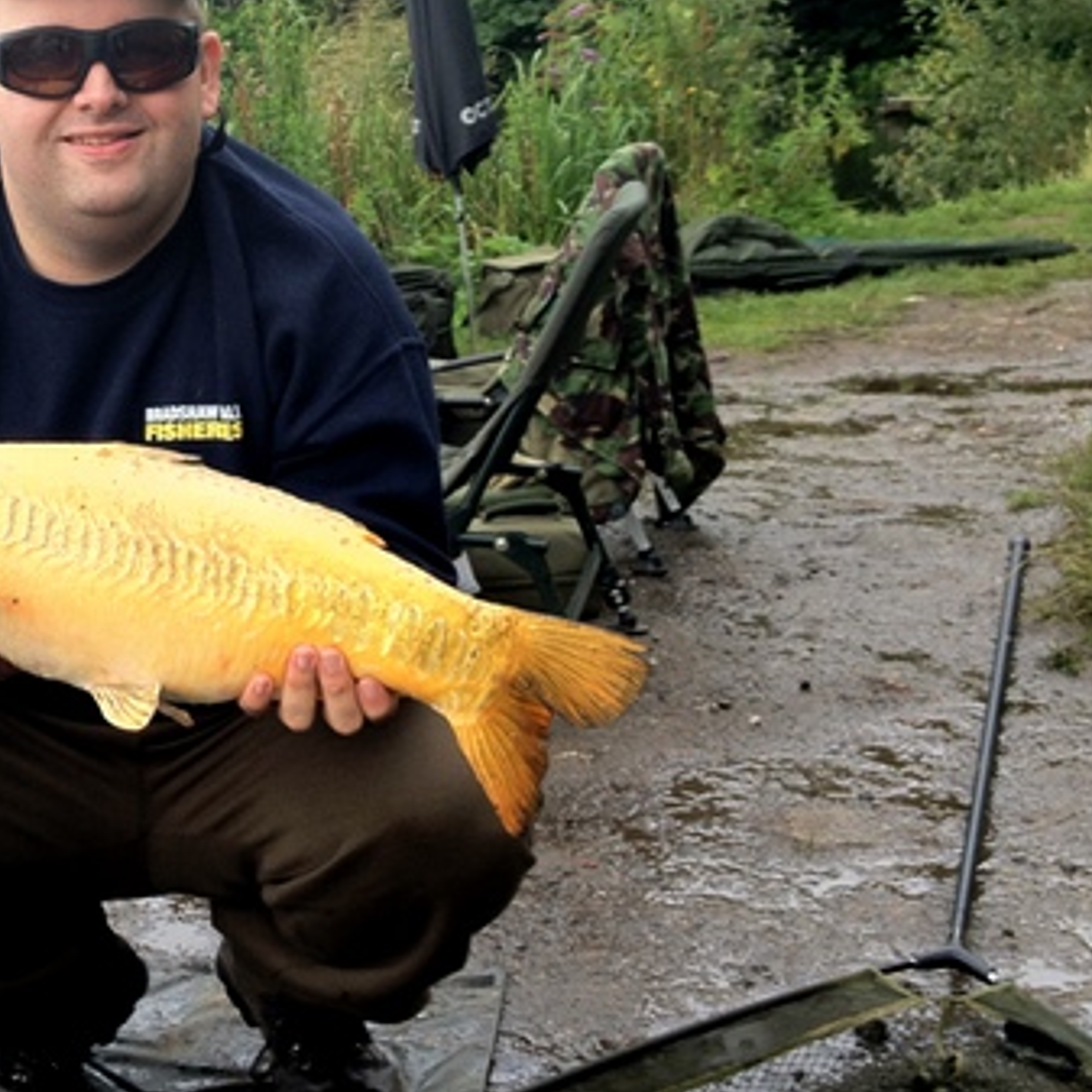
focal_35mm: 55
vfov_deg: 31.1
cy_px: 480
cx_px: 162
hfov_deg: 30.1
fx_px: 1963
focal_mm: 4.28
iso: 64
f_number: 2.4
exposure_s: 1/292
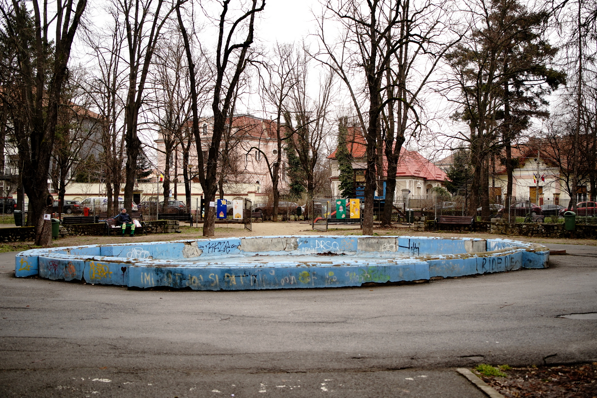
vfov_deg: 33.4
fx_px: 663
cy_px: 199
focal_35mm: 40
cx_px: 298
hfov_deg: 48.5
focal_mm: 40
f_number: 4
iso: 400
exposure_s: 1/1000
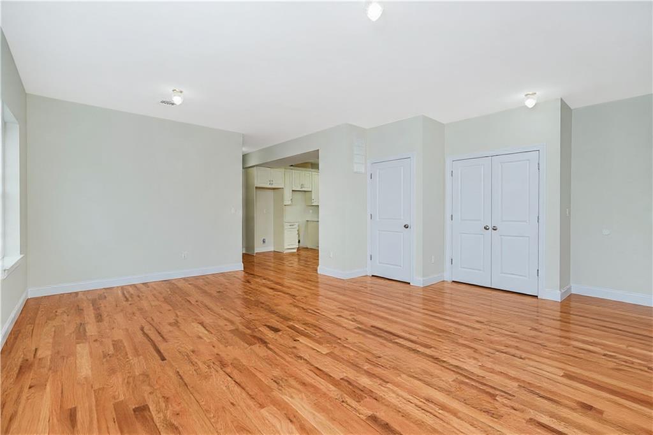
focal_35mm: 16
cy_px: 218
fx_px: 299
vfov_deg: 72.0
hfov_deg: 95.0
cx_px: 326
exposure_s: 1/30
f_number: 4
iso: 50
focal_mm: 16.5
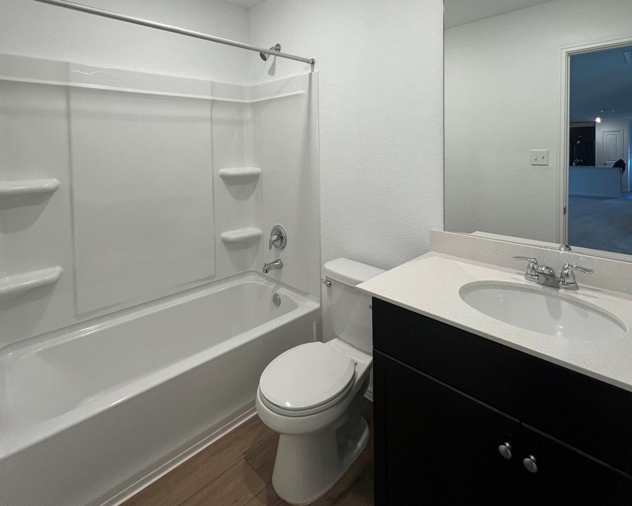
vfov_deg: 74.0
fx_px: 318
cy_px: 158
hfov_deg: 89.6
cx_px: 317
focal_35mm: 17
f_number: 1.8
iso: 125
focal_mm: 1.57
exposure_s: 1/120
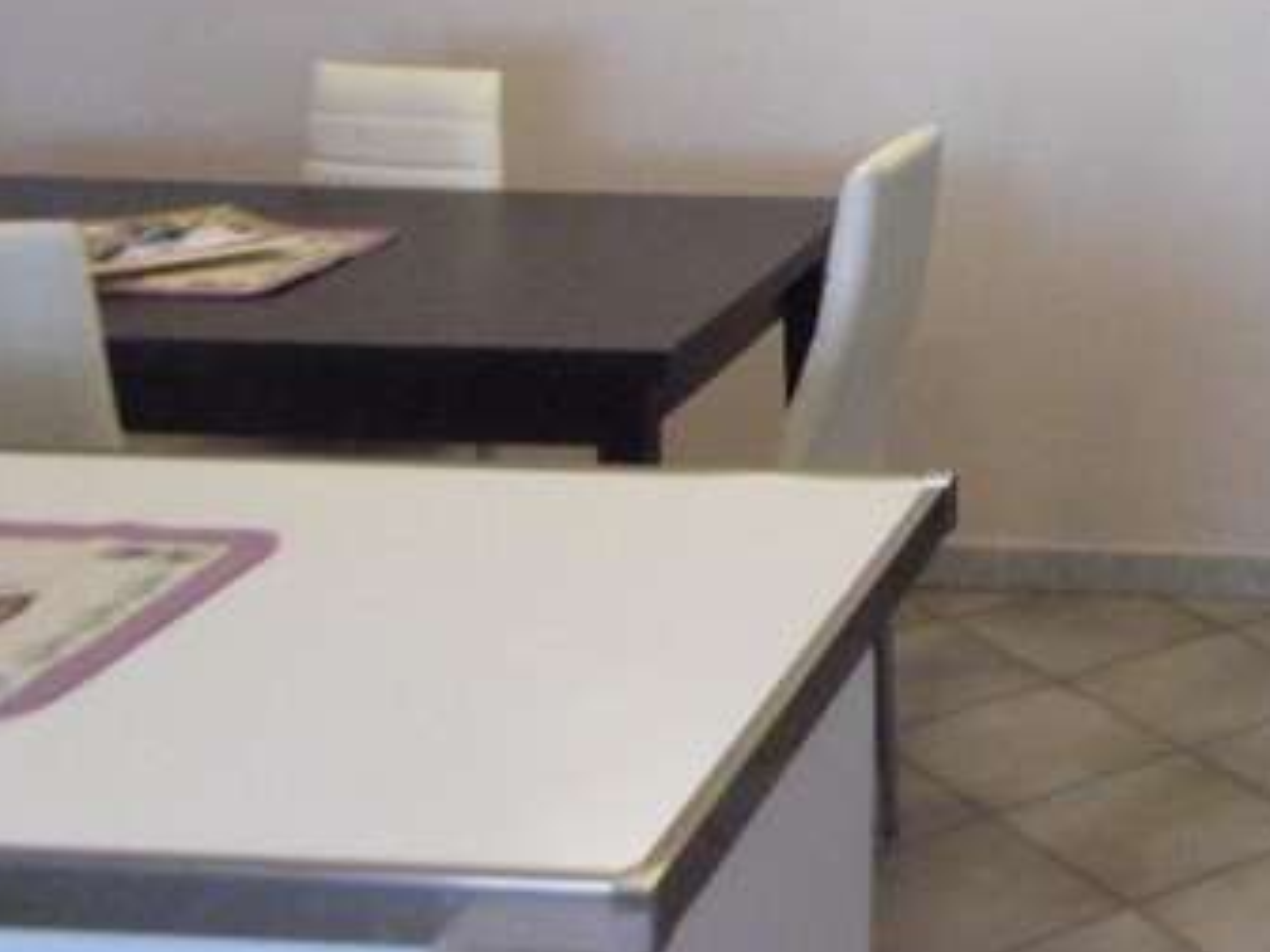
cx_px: 1414
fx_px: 2531
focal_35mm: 69
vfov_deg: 20.2
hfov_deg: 25.9
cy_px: -121
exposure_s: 1/60
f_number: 3.2
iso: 400
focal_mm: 5.3
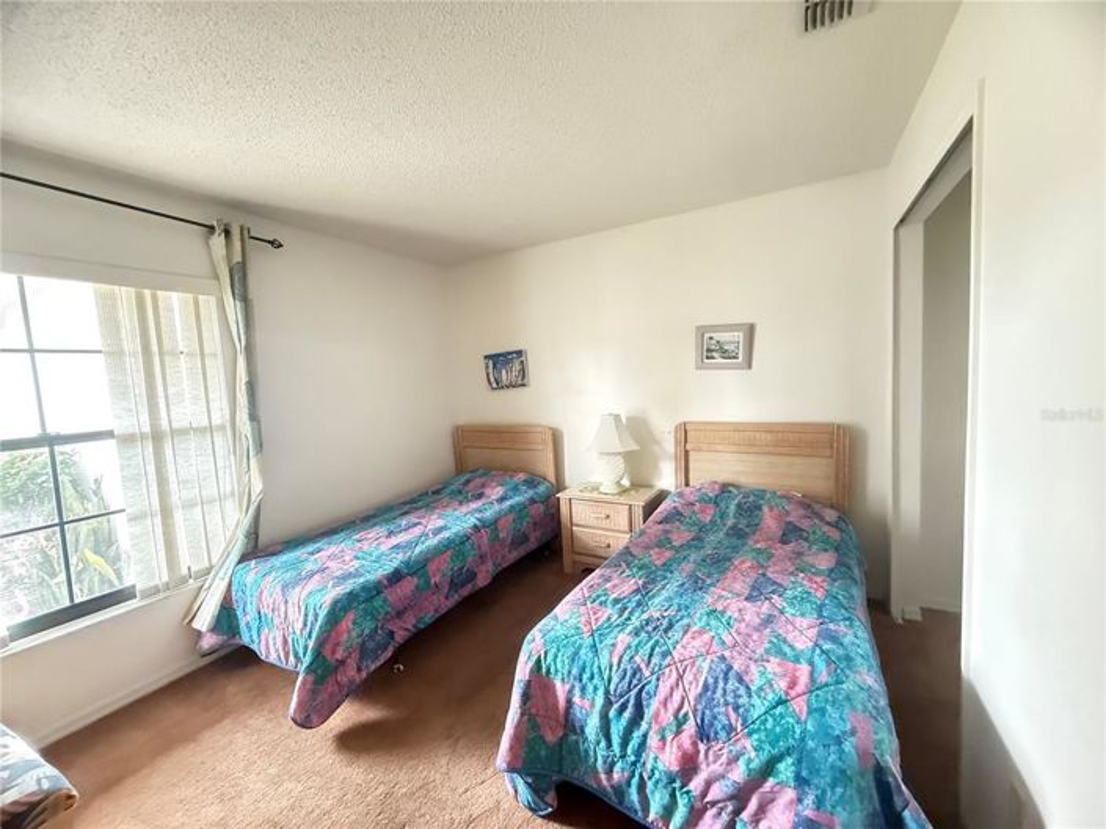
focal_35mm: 14
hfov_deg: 102.1
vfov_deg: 85.6
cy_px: 414
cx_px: 553
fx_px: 447
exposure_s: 1/60
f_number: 2.2
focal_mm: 2.22
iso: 1000
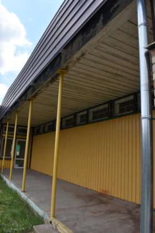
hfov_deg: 47.9
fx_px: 174
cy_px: 116
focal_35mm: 27
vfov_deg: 67.4
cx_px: 78
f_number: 8
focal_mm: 18
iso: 320
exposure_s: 1/500
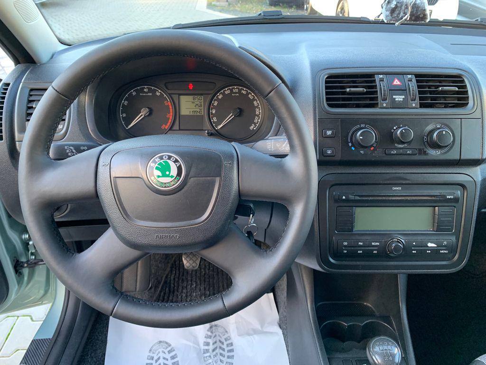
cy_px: 182
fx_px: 365
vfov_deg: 53.1
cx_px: 243
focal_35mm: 26
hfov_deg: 67.3
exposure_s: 1/60
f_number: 1.8
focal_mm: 4.25
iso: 100
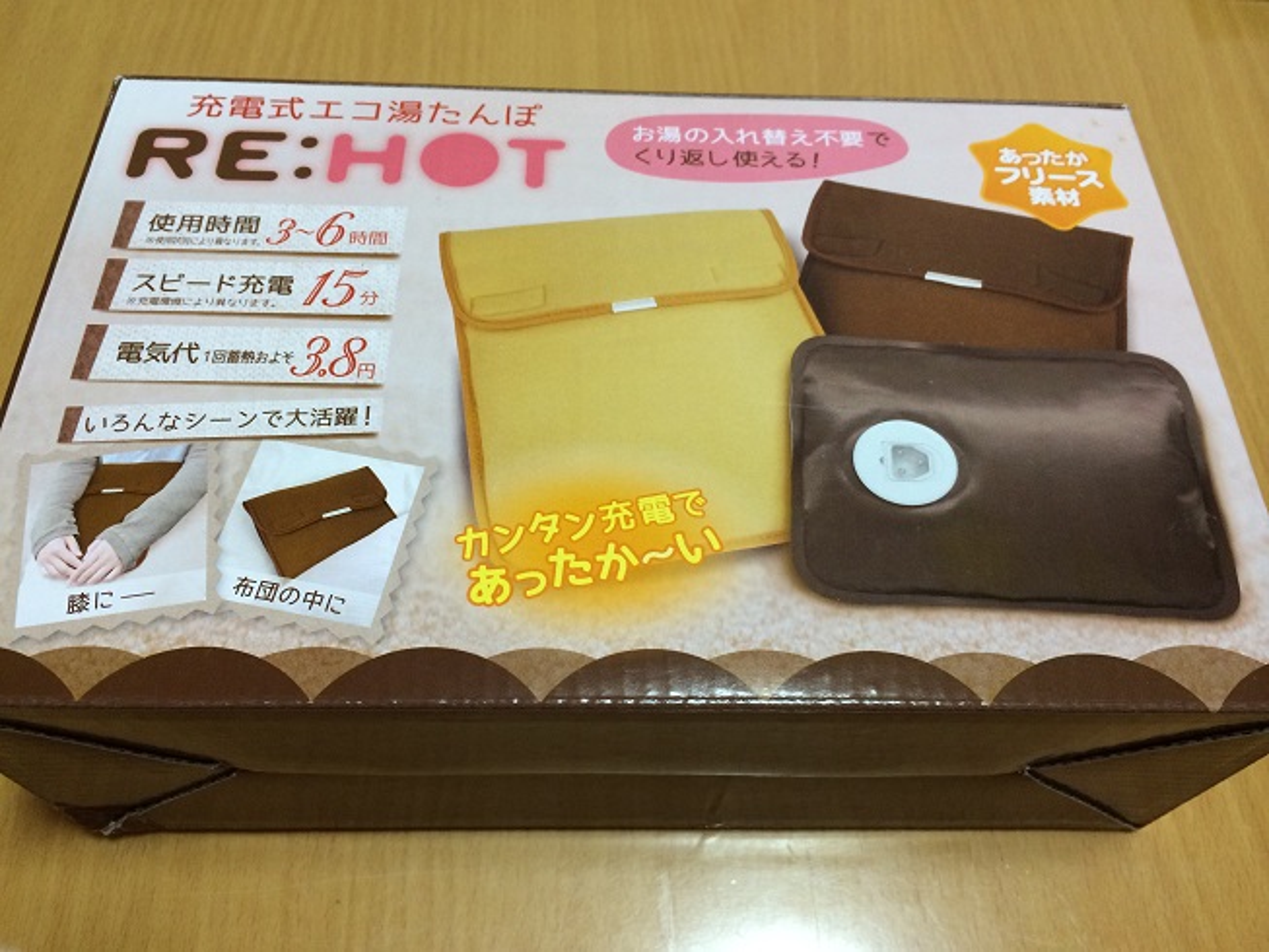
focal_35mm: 30
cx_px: 634
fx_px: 1100
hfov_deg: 60.0
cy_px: 476
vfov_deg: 46.8
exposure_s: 1/30
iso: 160
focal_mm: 4.12
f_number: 2.2
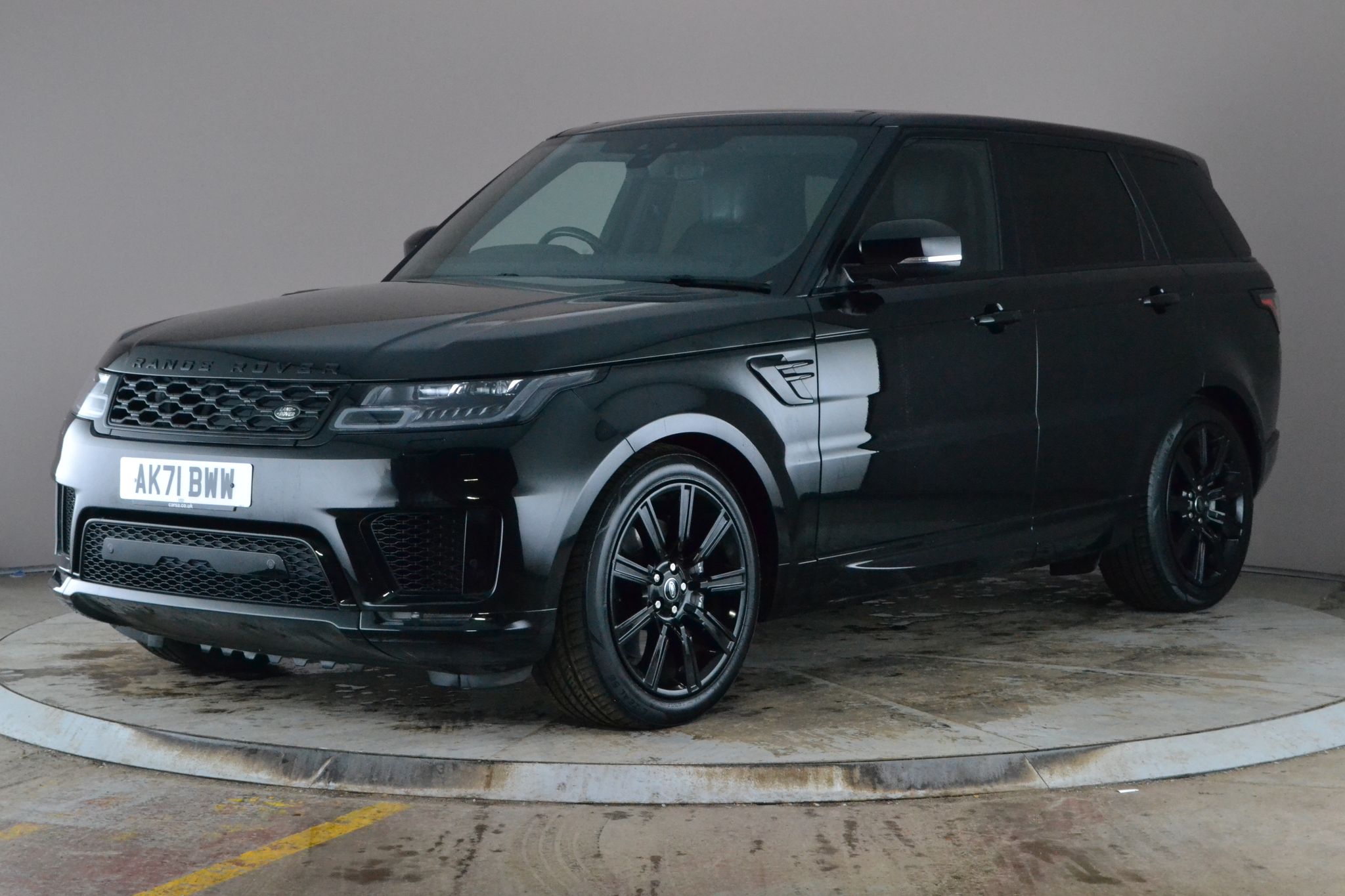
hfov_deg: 29.2
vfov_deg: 19.7
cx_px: 672
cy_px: 448
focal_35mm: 69
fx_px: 2578
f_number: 11
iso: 3200
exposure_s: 1/50
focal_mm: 46
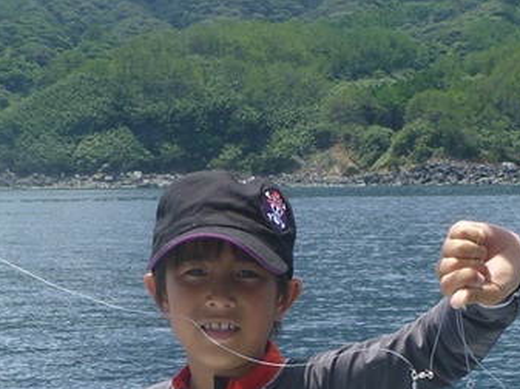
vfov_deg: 18.0
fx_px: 1185
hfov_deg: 24.7
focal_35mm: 79
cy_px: 425
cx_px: 284
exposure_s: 1/640
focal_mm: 4.9
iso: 100
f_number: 3.3
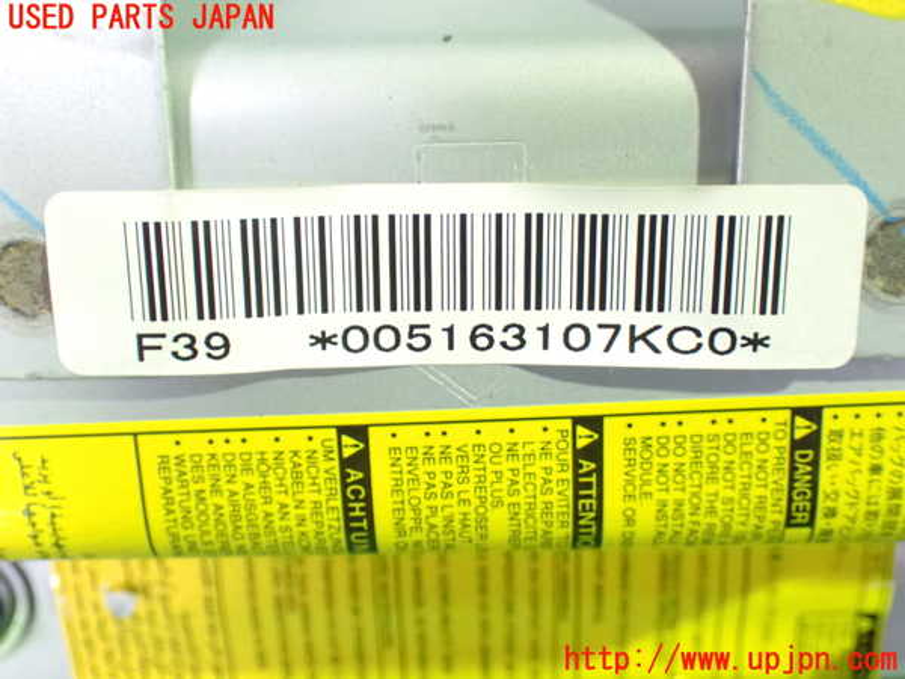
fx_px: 1150
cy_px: 340
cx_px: 452
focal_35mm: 44
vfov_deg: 32.9
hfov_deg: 42.9
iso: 1600
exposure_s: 1/30
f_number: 2.9
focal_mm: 7.84
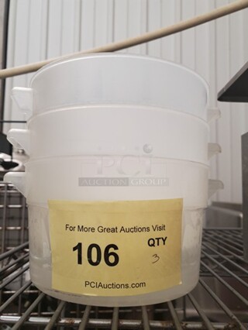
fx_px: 248
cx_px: 124
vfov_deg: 67.3
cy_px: 165
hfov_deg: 53.1
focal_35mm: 26
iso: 160
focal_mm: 4.3
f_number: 1.5
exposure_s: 1/100
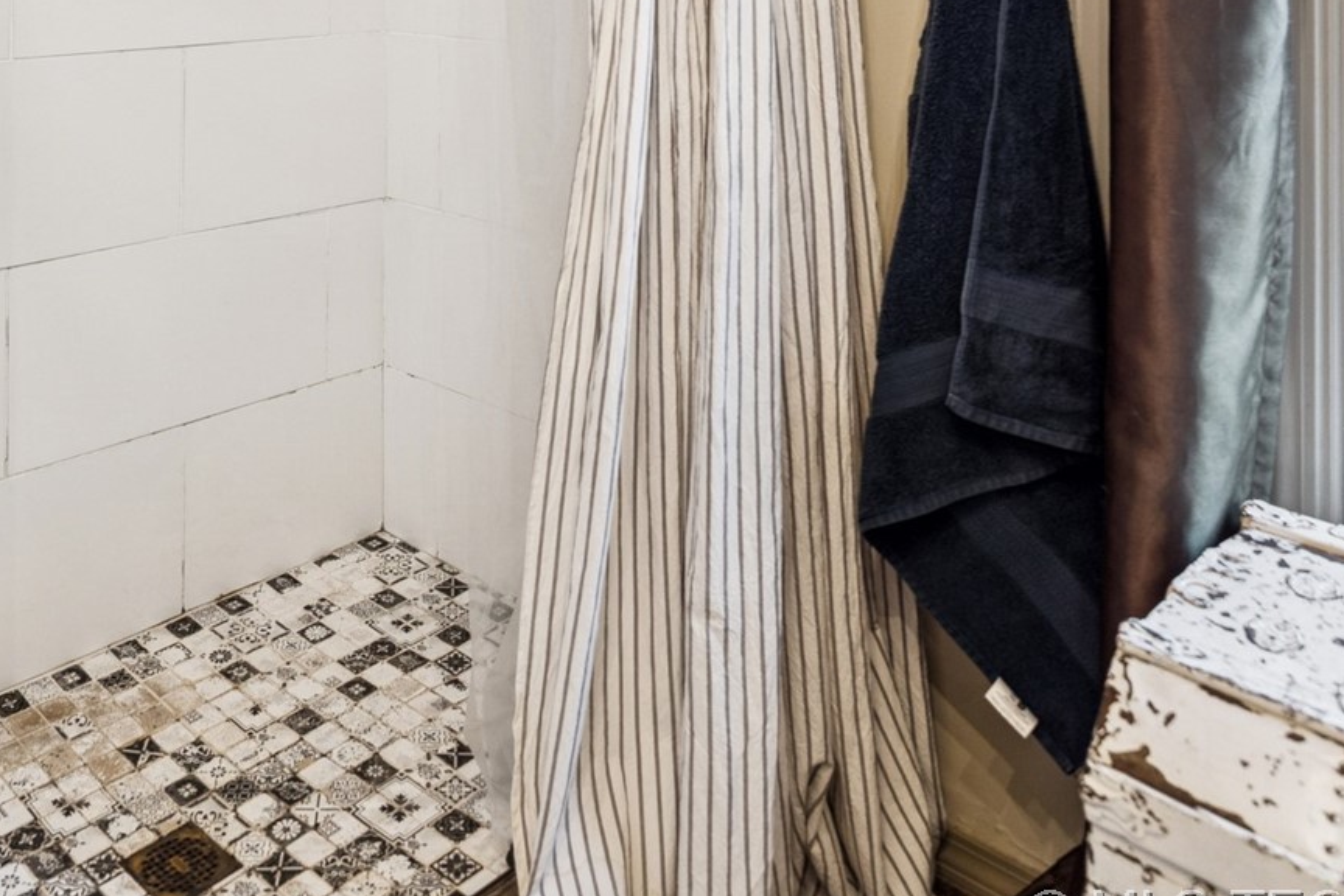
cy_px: -82
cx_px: 348
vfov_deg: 34.6
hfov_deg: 54.7
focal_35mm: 33
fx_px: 1232
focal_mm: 14
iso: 400
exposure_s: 1/20
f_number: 2.8
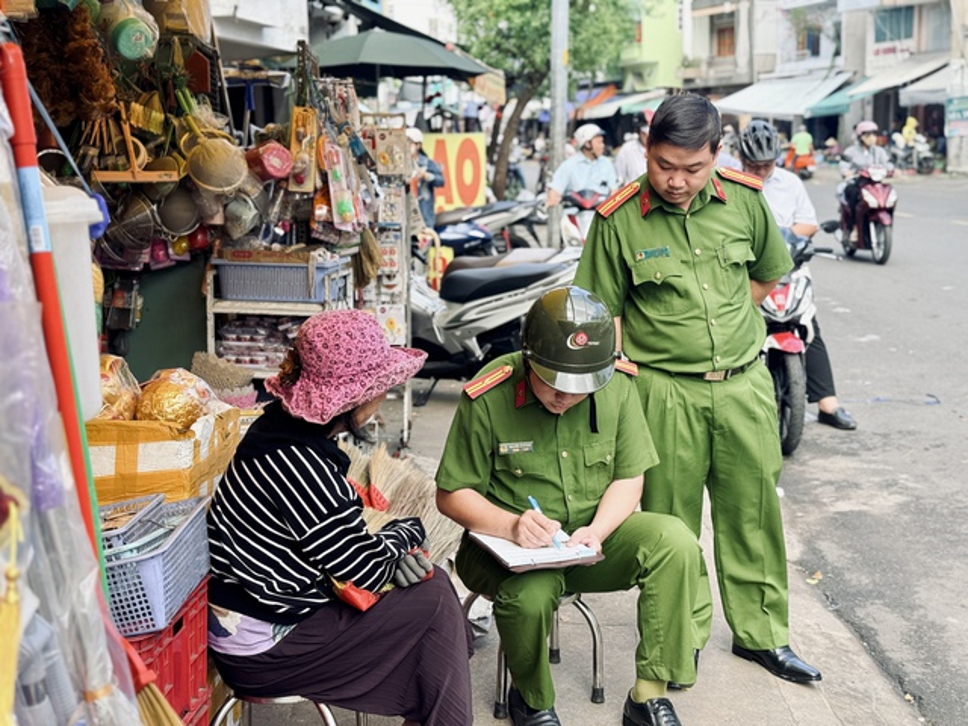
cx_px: 484
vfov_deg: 30.3
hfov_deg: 39.7
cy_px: 363
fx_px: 1342
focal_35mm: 48
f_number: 1.78
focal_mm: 6.76
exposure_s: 1/740
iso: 64
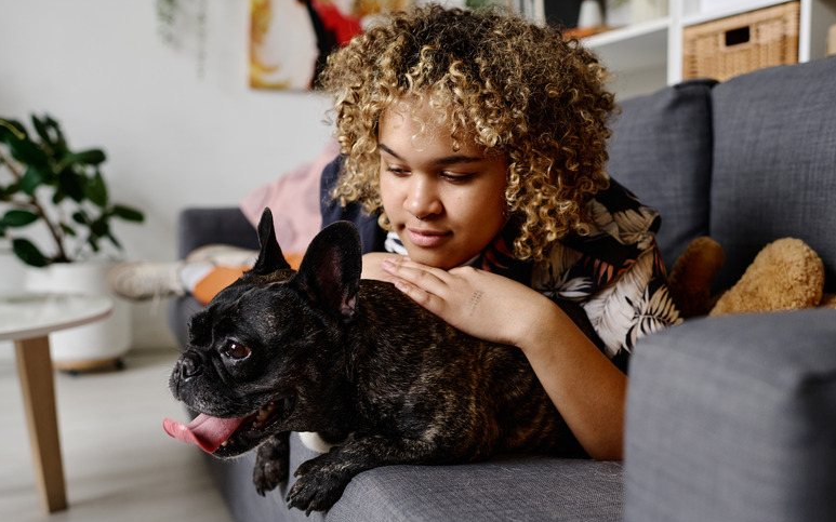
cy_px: 279
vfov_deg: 35.3
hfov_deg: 54.0
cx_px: 417
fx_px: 820
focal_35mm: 36
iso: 800
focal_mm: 35
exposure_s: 1/250
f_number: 3.2
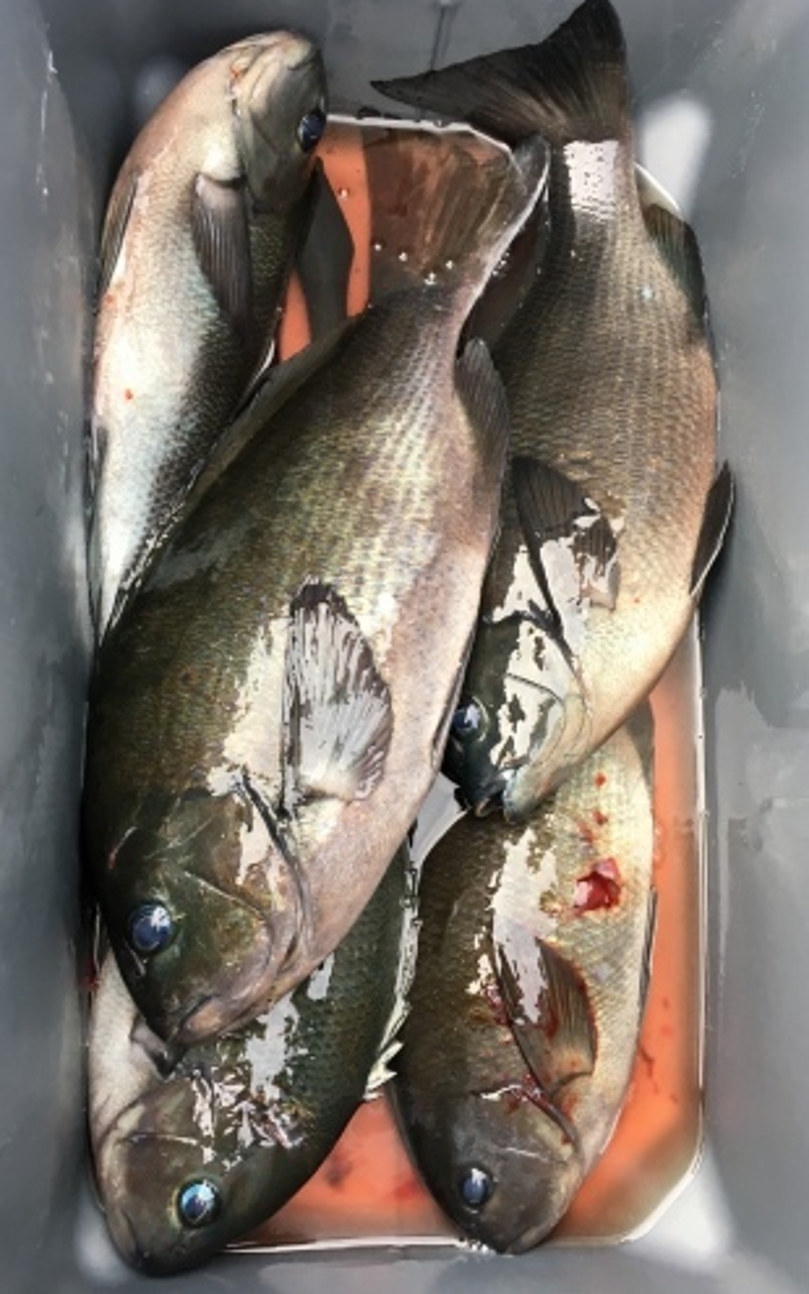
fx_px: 1094
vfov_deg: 61.2
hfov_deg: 40.6
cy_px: 644
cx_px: 380
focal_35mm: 31
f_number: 2.2
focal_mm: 4.15
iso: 25
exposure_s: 1/30
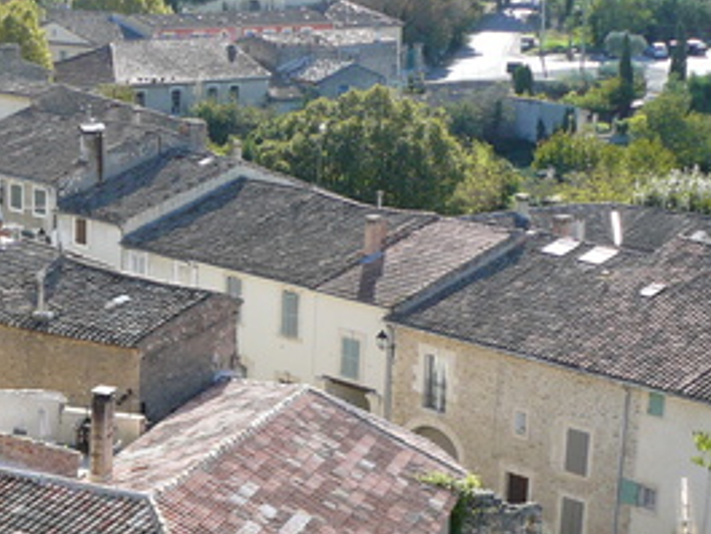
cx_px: -54
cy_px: 456
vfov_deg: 16.8
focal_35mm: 87
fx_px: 1788
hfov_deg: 21.4
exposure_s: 1/250
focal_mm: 6
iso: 100
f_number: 4.5
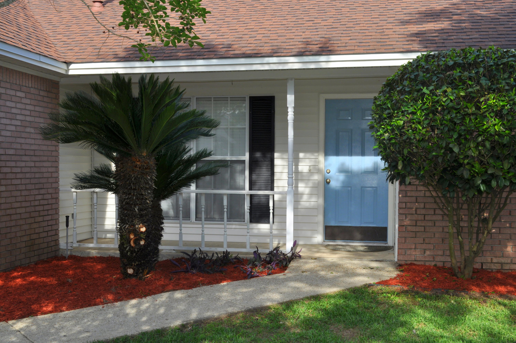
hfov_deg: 43.7
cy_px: 172
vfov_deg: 29.8
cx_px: 258
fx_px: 644
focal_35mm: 45
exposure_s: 1/200
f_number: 11
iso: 200
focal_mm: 30
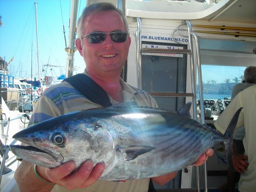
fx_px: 281
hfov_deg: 49.0
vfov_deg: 37.7
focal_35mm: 38
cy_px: 96
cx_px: 128
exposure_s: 1/330
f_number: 3.2
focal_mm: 6.3
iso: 50
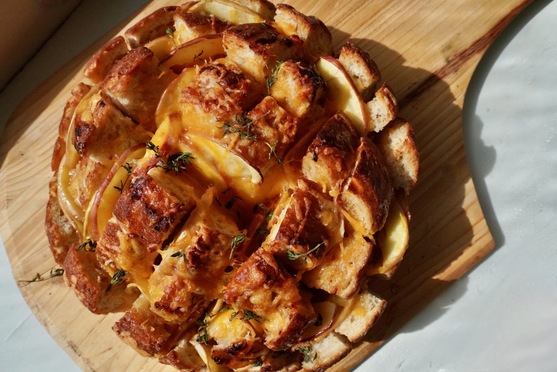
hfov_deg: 61.9
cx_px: 278
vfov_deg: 43.6
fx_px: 464
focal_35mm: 30
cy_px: 186
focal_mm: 20
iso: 2500
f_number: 9
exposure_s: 1/4000
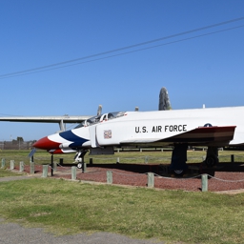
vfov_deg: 40.9
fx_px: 327
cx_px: 194
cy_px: 122
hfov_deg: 39.4
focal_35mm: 41
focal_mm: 20
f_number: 11
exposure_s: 1/500
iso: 200
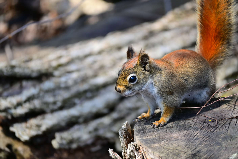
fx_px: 2479
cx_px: 119
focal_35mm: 375
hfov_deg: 5.5
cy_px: 80
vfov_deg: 3.7
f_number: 6.3
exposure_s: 1/400
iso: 280
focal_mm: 250
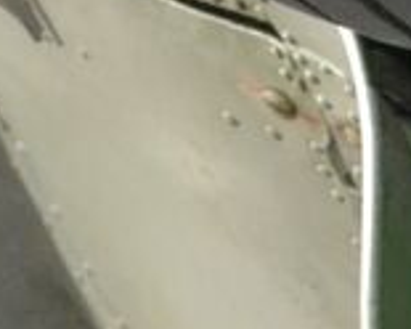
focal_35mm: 639
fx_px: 7771
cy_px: 381
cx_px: 1042
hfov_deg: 3.0
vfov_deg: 2.4
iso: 2800
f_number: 5.6
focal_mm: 55
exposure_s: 1/60
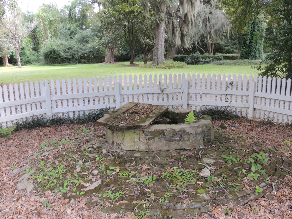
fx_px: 321
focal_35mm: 38
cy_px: 115
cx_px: 150
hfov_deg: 49.0
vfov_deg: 37.7
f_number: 3.3
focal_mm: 6.2
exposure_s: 1/50
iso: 110
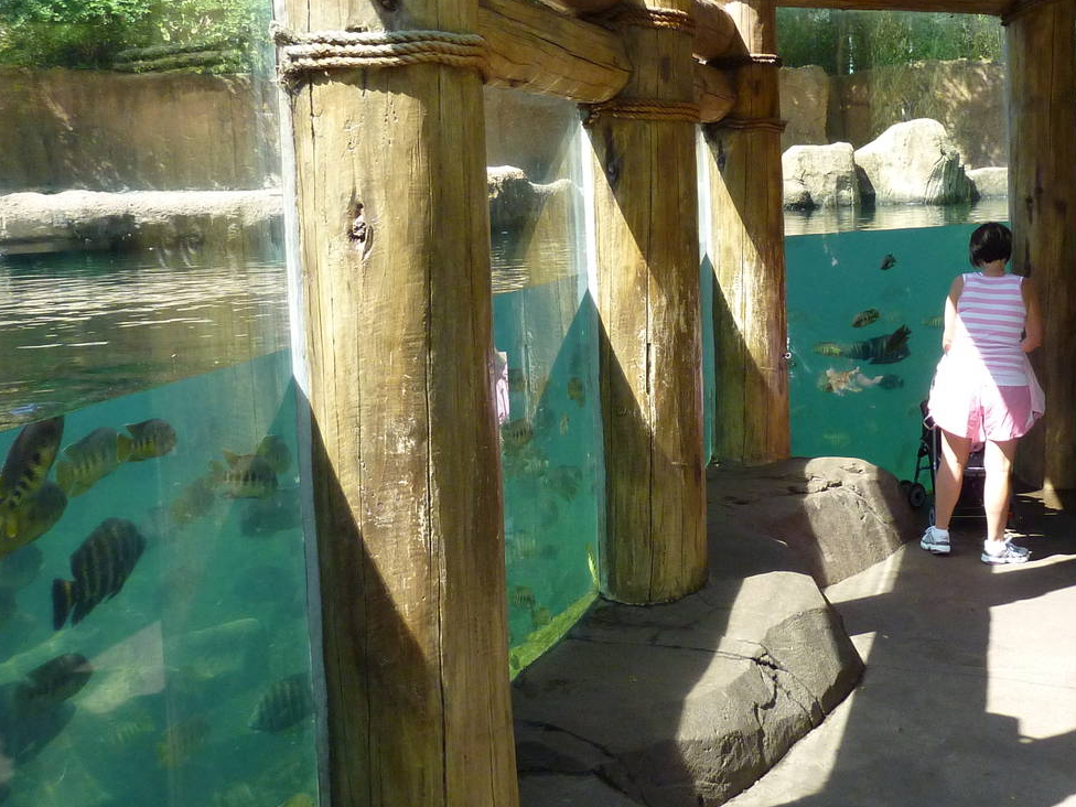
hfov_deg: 45.4
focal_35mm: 41
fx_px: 1274
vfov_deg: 34.8
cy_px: 268
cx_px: 664
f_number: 3.3
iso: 250
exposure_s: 1/500
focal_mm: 4.1
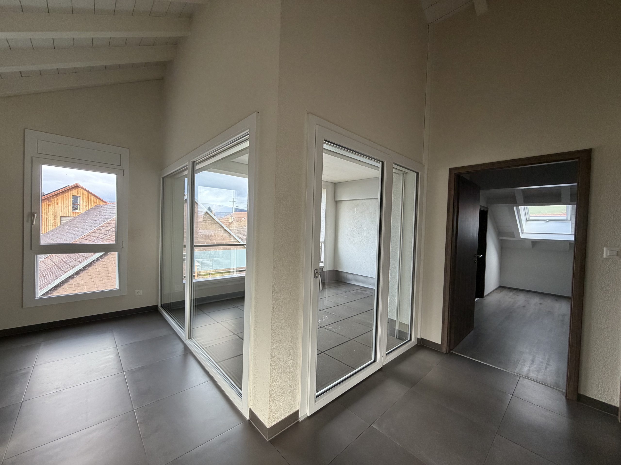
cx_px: 310
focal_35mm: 14
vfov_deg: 85.7
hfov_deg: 102.1
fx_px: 251
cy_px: 232
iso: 160
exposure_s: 1/121
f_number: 2.2
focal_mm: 2.22
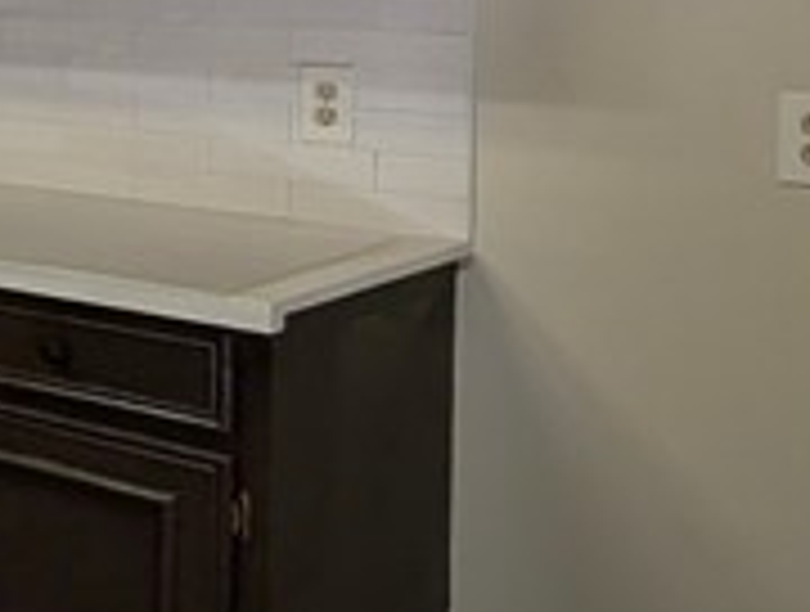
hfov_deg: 19.4
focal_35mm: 68
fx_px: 1595
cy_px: -40
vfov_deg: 20.8
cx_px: -727
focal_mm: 2.02
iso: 46
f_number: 1.7
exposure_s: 1/164
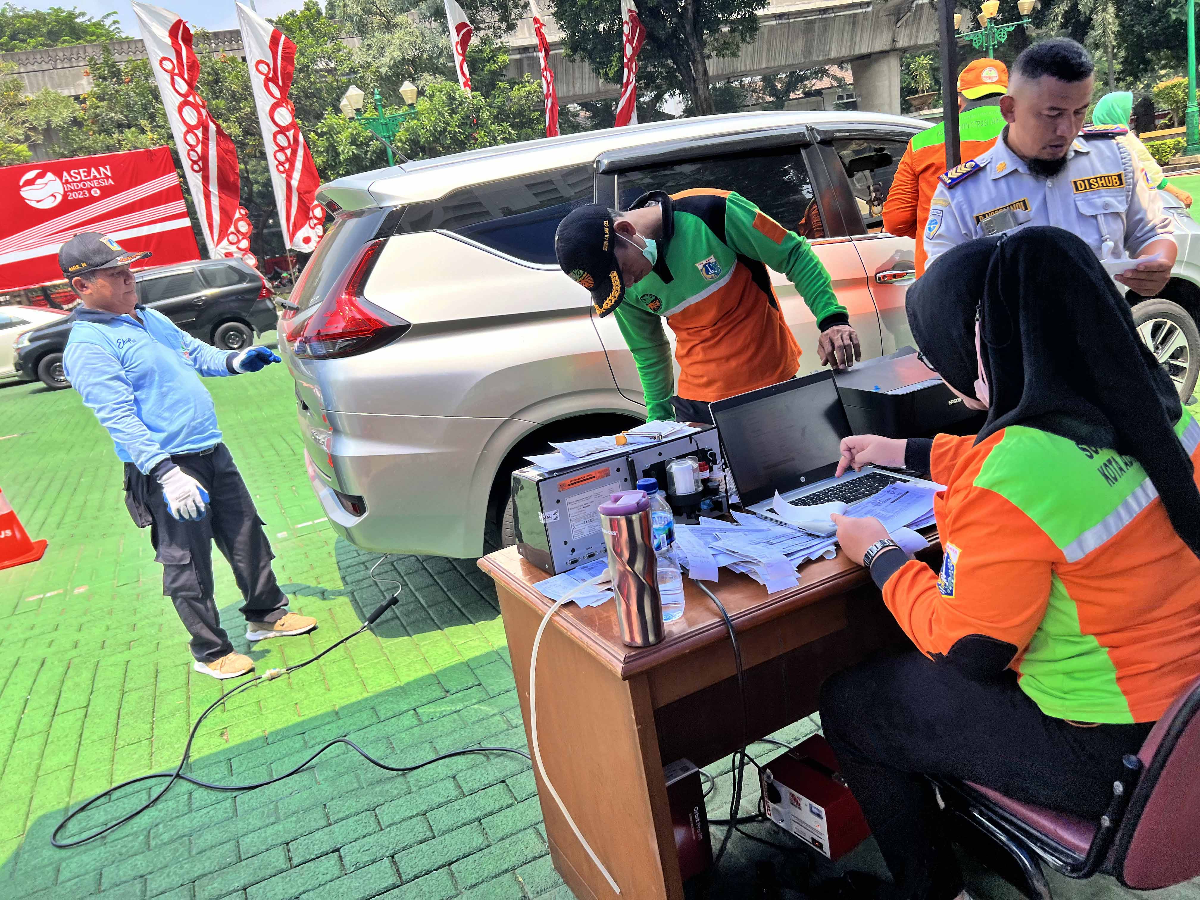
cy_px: 450
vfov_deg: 53.1
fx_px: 901
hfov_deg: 67.3
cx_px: 600
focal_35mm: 26
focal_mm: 5.7
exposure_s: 1/1488
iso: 50
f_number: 1.5
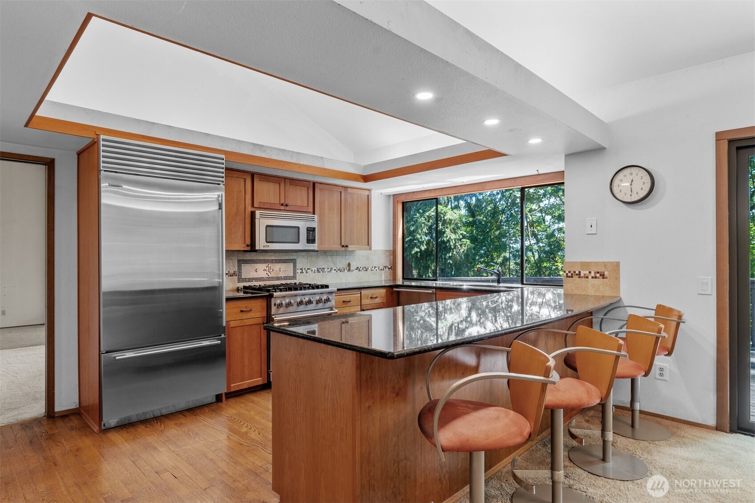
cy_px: 252
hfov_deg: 84.0
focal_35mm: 20
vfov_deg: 61.9
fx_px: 419
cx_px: 378
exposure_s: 1/4
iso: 200
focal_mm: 20
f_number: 8
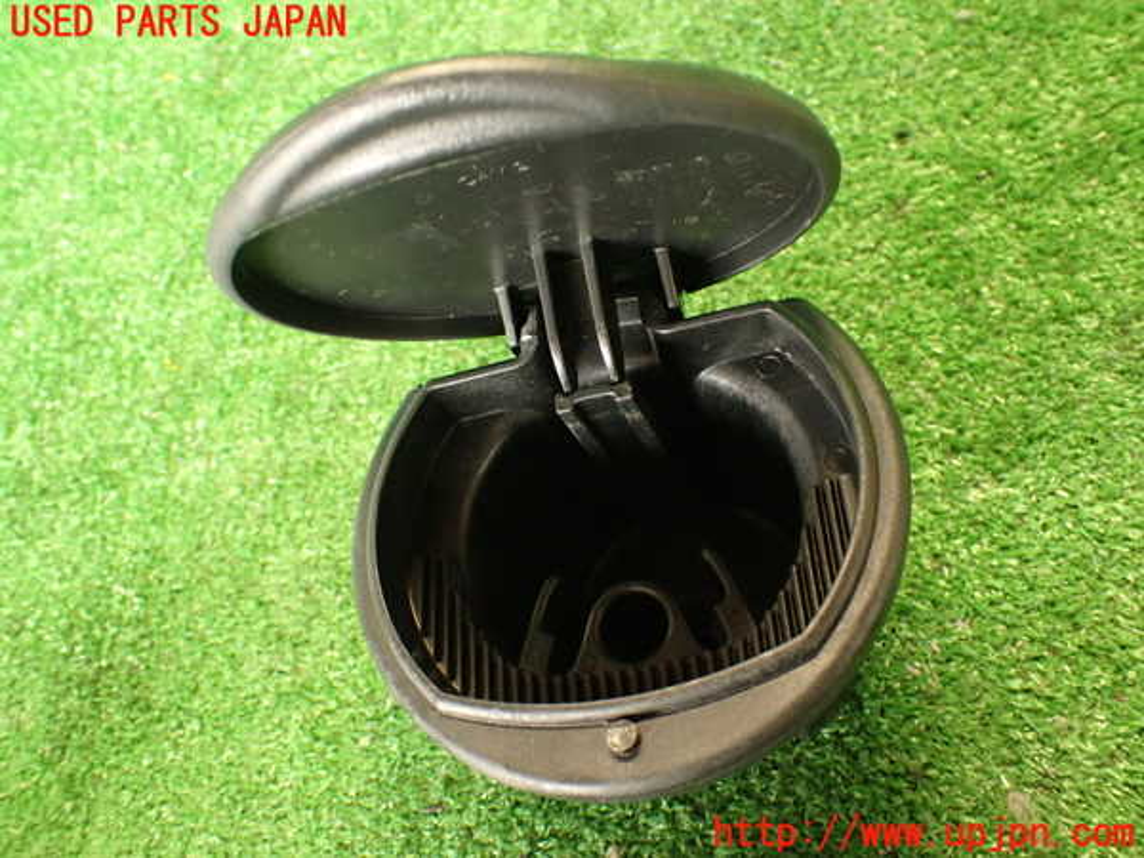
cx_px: 572
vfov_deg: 44.2
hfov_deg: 56.8
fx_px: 1058
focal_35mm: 32
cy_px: 429
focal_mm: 5.79
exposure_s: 1/30
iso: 800
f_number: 2.4
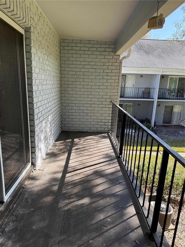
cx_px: 92
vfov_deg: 71.6
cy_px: 124
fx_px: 171
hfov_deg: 56.8
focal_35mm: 24
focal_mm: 6.76
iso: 100
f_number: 1.78
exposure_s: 1/909
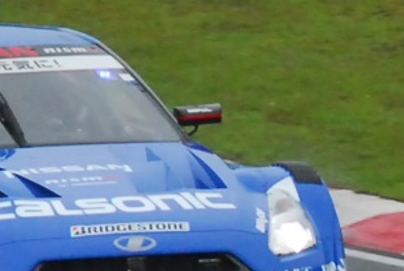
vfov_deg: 1.8
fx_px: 8541
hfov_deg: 2.7
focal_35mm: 760
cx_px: 103
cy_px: -15
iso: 800
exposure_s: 1/400
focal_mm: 150
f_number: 11
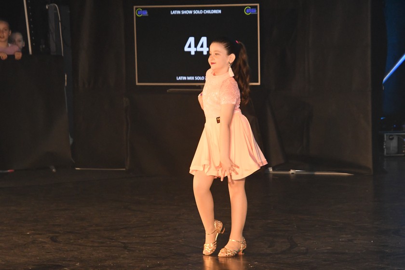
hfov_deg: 10.2
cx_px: 202
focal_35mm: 202
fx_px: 2272
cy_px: 135
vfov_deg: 6.8
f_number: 8
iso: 6400
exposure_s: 1/250
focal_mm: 135
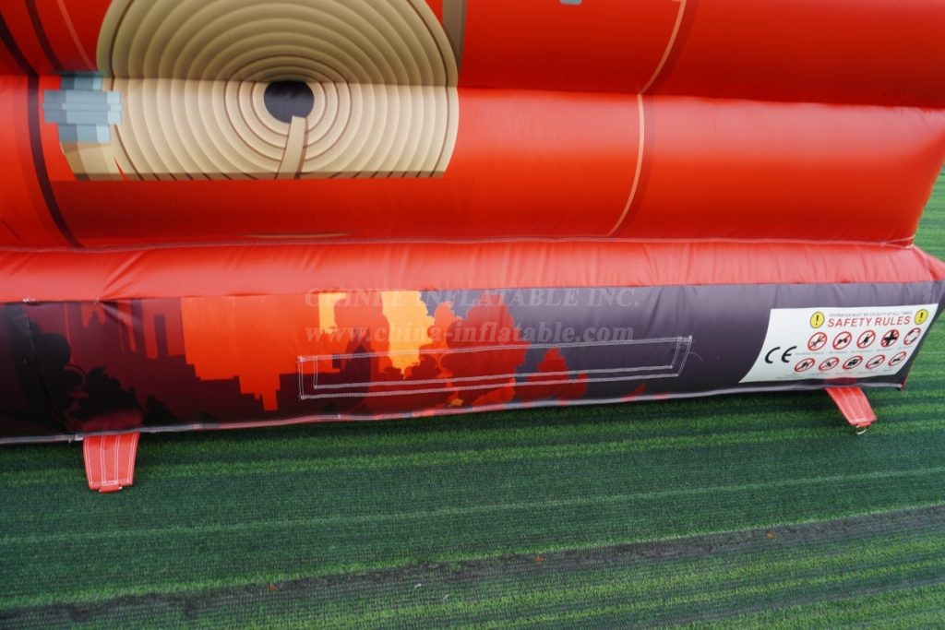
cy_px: 315
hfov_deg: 73.7
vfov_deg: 53.1
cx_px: 472
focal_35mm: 24
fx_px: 630
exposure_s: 1/80
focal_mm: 16
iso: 100
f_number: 5.6
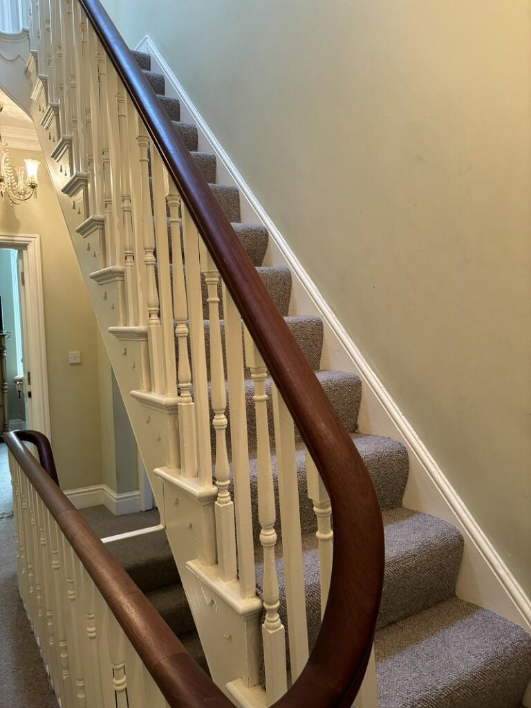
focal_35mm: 26
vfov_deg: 67.3
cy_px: 354
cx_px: 266
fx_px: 532
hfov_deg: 53.1
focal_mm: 5.96
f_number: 1.6
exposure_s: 1/50
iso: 160
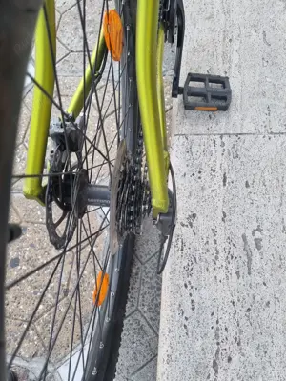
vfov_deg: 67.3
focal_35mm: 26
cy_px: 190
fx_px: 286
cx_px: 143
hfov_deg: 53.1
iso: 50
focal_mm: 5.4
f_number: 1.8
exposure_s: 1/106
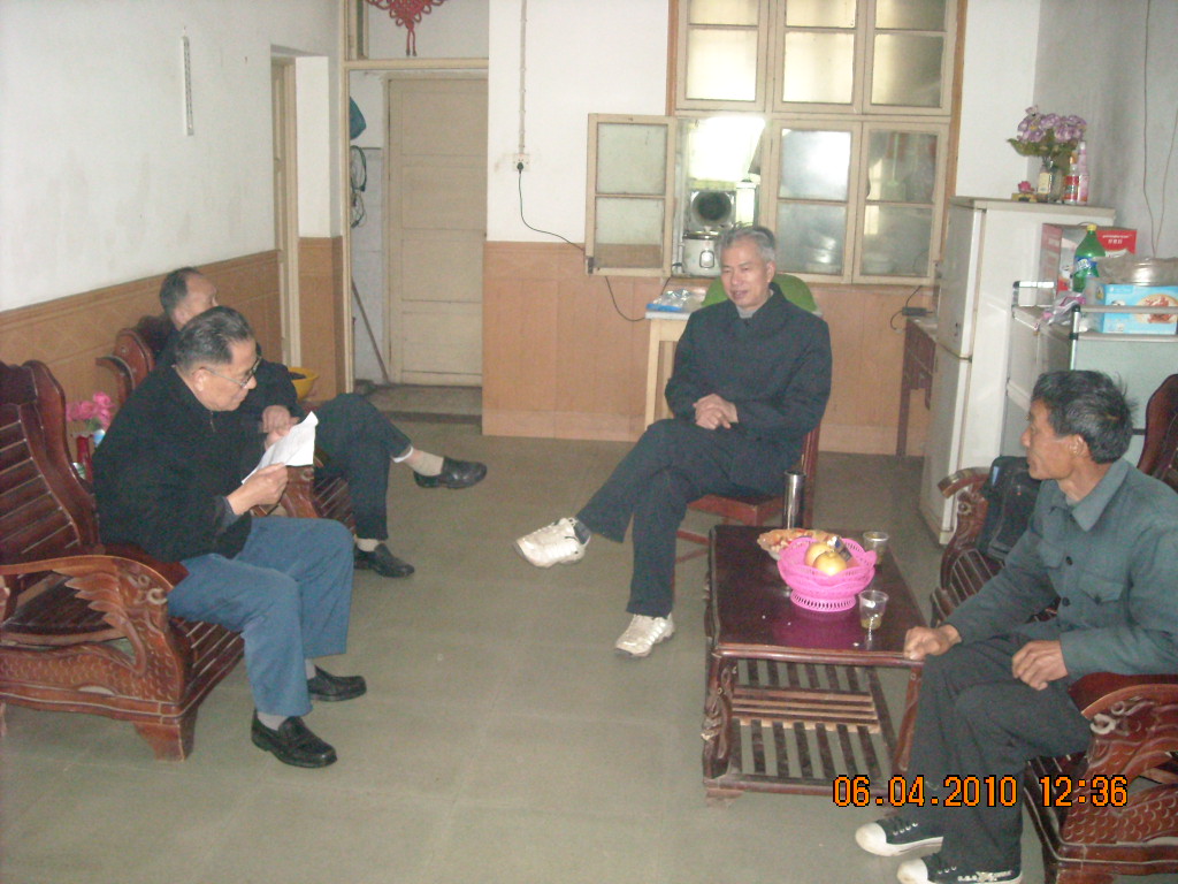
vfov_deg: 40.7
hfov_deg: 52.6
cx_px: 589
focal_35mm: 35
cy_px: 442
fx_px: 1191
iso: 800
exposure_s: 1/60
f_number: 2.8
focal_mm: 5.7
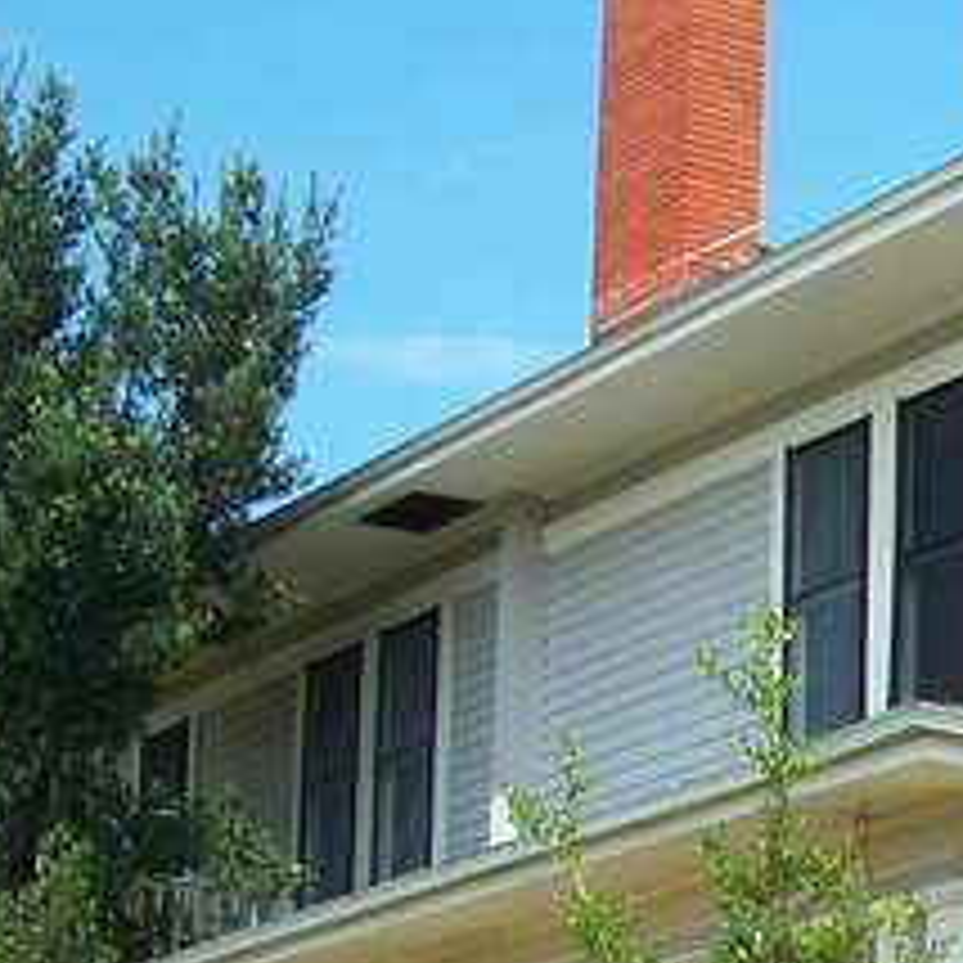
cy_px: 1017
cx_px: 1593
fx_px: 3840
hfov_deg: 13.2
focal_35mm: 122
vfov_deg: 14.0
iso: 64
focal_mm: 7.8
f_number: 2.8
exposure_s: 1/640
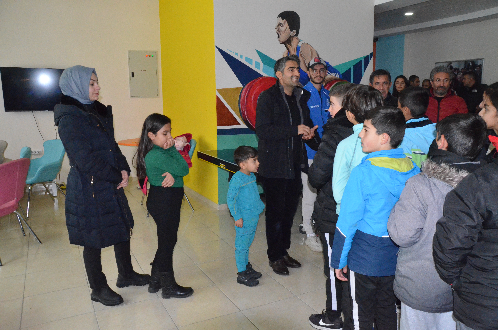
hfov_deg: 67.5
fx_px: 373
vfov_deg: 47.7
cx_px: 249
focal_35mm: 27
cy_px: 165
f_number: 8
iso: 6400
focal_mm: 18
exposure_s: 1/320
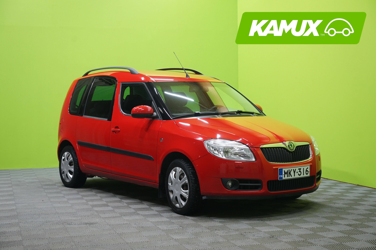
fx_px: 574
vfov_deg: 24.6
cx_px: 188
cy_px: 125
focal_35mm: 55
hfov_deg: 36.2
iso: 1000
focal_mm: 55
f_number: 5
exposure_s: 1/20
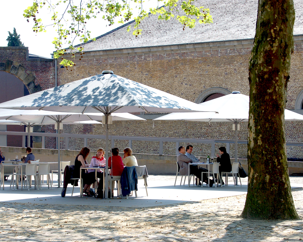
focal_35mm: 94
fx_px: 839
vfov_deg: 16.4
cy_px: 121
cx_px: 139
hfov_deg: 20.5
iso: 200
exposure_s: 1/250
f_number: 8
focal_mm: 55
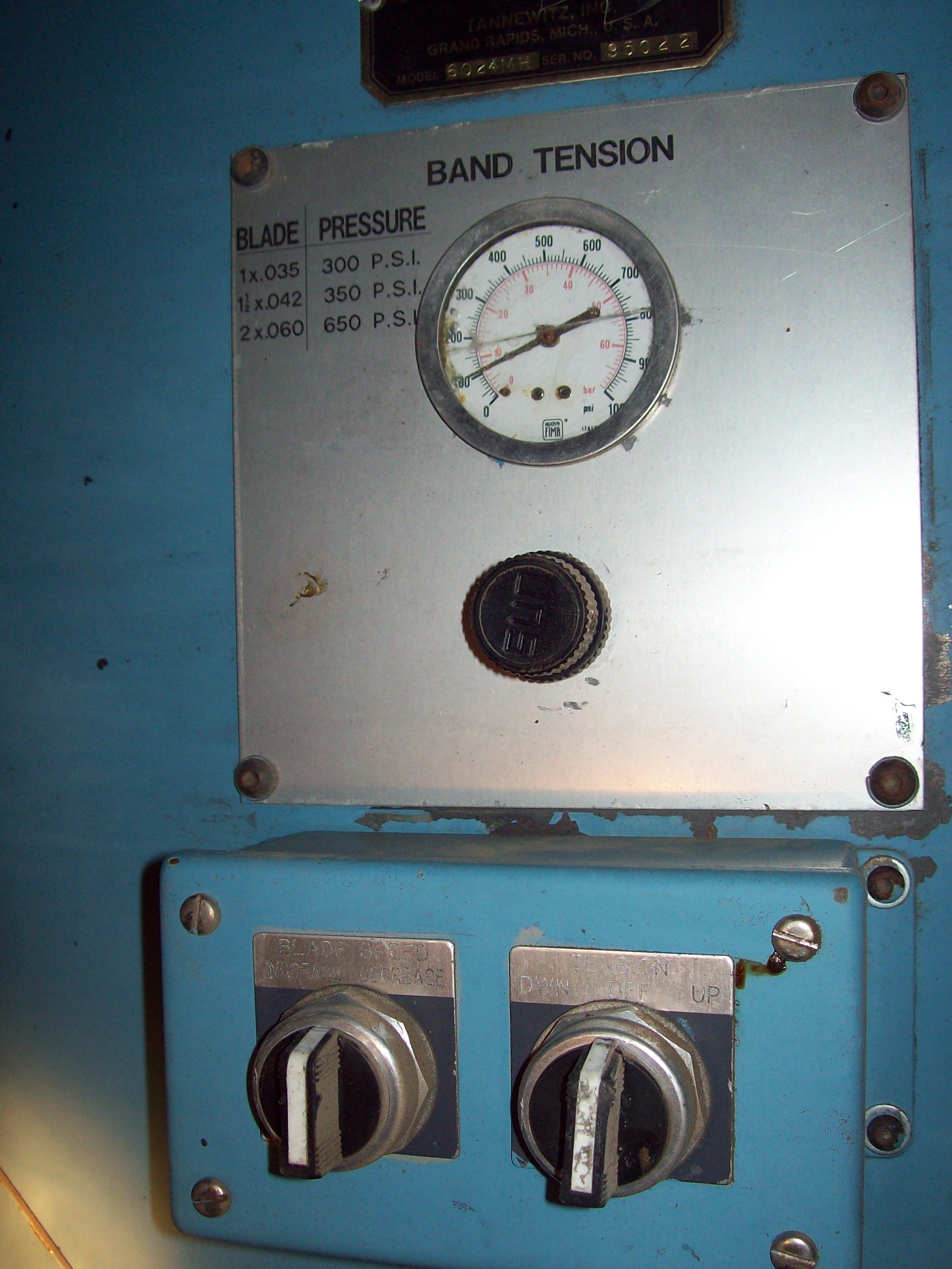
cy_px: 654
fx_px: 1430
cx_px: 499
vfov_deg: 47.9
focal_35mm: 39
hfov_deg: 36.8
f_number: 2.7
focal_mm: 6
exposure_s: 1/64
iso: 80
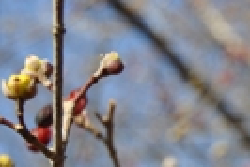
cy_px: 346
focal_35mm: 288
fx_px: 2002
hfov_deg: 6.8
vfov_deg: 4.7
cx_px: 594
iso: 200
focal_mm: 40
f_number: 8
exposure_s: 1/250
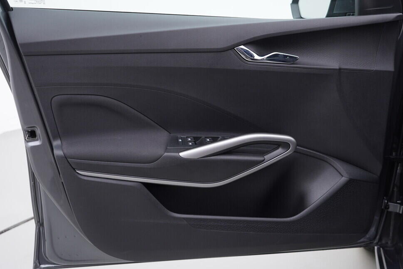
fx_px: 425
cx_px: 200
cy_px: 134
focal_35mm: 38
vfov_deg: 35.1
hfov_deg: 50.7
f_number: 3.2
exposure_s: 1/50
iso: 125
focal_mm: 24
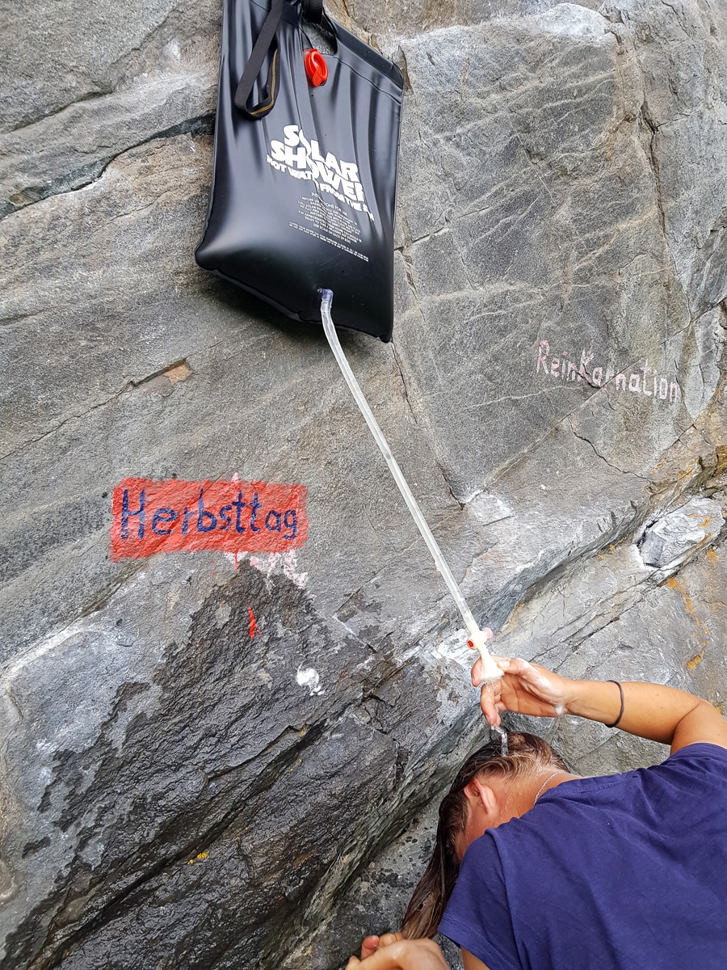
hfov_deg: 53.1
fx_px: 728
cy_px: 485
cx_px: 364
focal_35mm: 26
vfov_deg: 67.3
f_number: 1.7
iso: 64
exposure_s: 1/100
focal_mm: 4.2
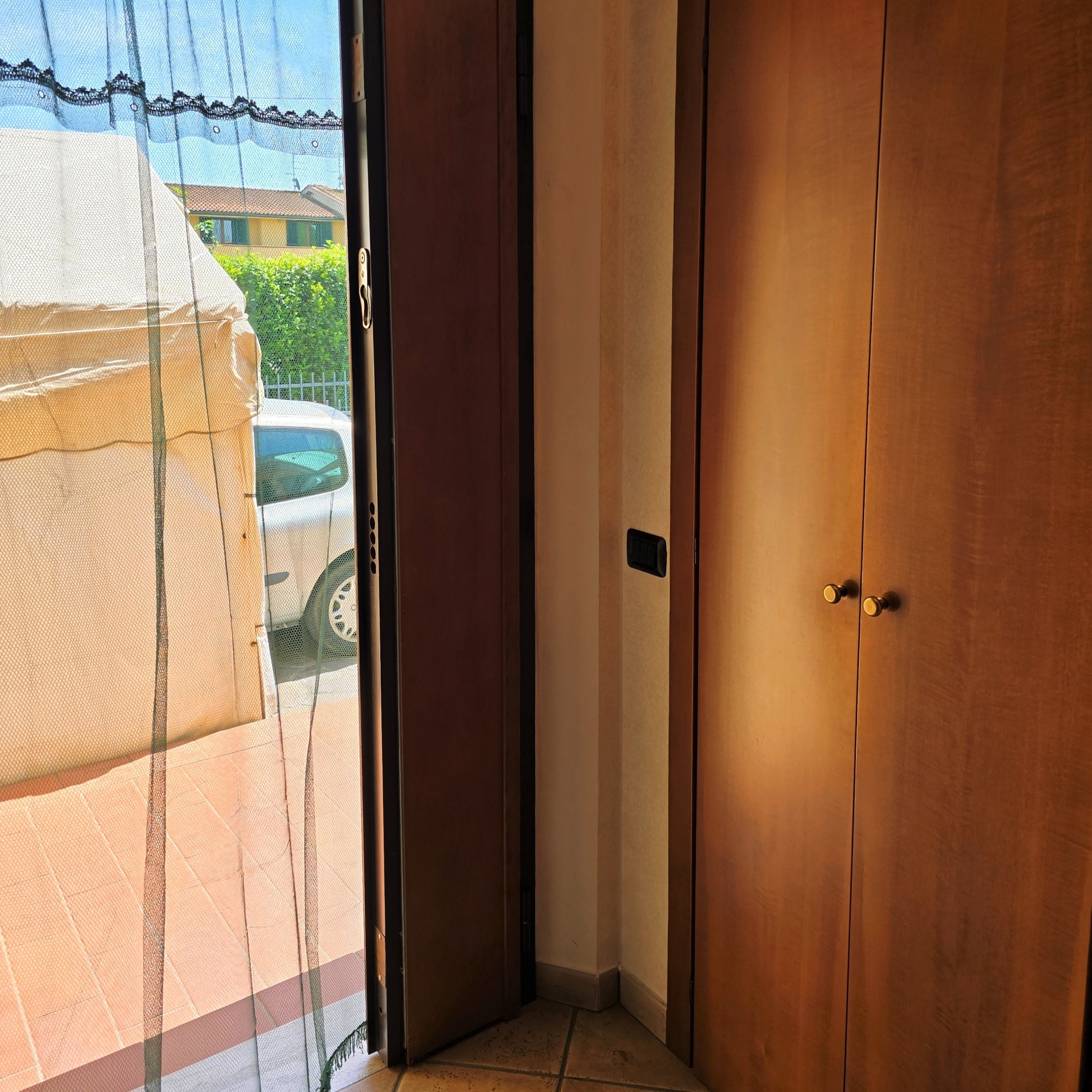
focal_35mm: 28
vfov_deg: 56.9
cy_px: 442
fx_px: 999
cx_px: 558
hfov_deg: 57.3
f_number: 1.7
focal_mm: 6.3
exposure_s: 1/227
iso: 12
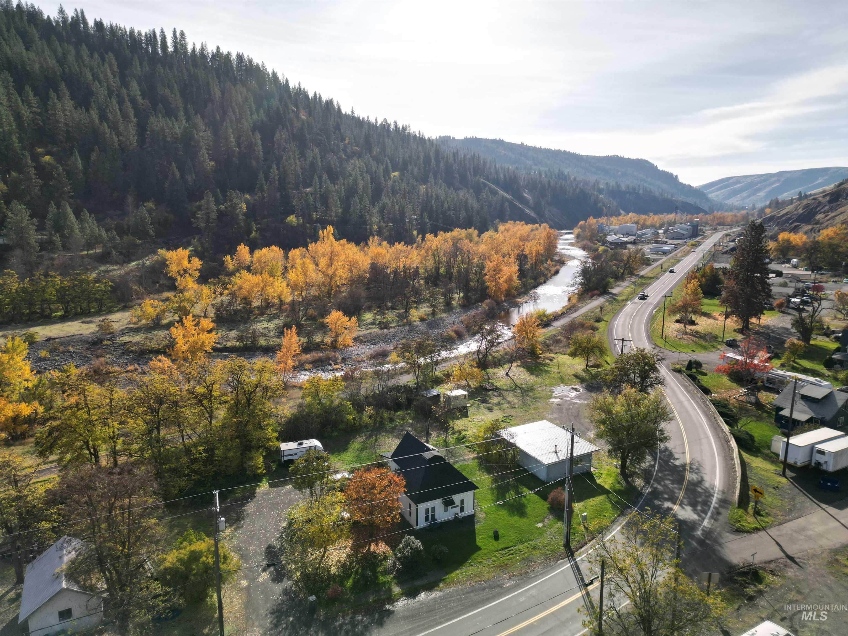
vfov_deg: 56.8
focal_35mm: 24
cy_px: 318
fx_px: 588
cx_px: 424
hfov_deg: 71.6
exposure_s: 1/1000
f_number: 1.7
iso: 100
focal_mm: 6.72
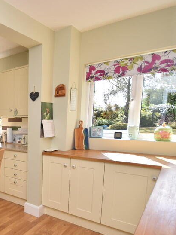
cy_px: 145
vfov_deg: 64.5
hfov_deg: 39.3
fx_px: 183
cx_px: -28
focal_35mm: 27
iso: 200
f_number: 5
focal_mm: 10
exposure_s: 1/200
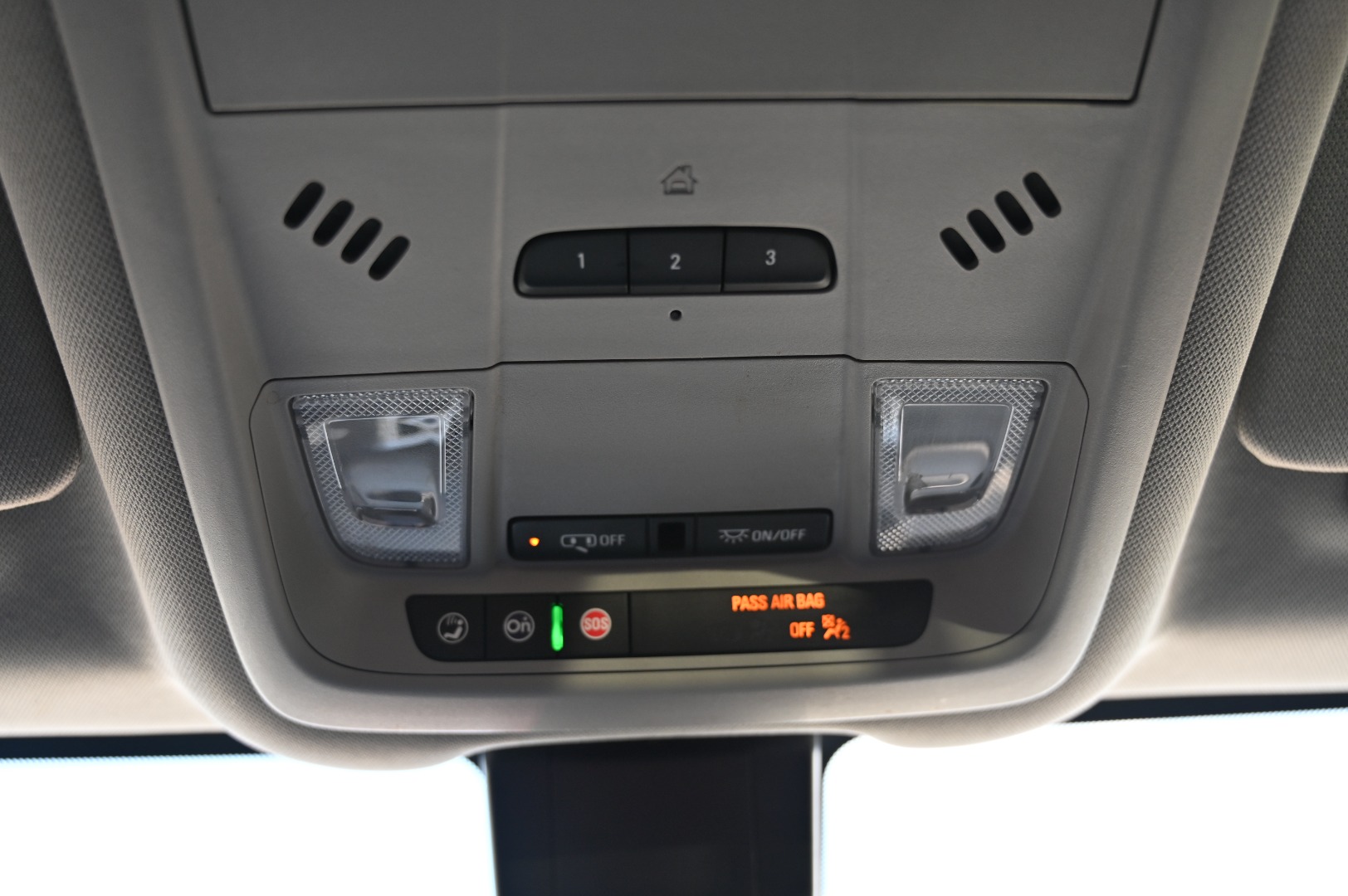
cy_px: 448
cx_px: 674
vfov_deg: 41.6
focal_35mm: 32
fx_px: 1179
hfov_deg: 59.5
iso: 400
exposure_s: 1/200
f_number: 4
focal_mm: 31.5
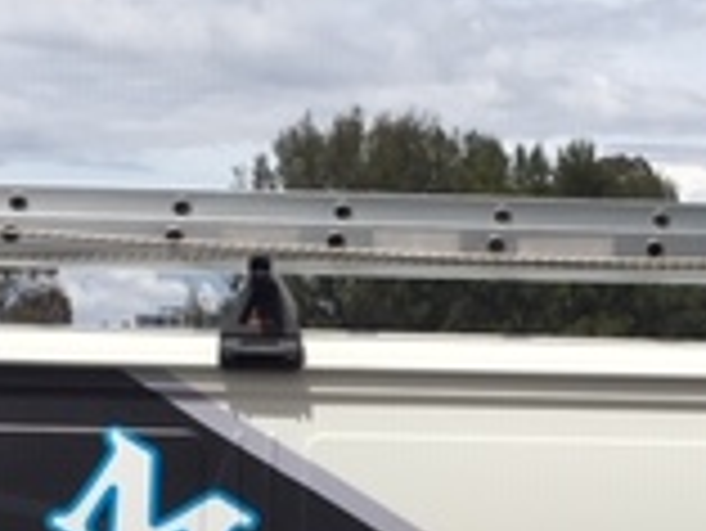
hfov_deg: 16.6
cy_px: 752
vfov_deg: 12.1
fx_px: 2408
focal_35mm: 118
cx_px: 558
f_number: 2.2
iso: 25
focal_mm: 4.15
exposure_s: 1/2564
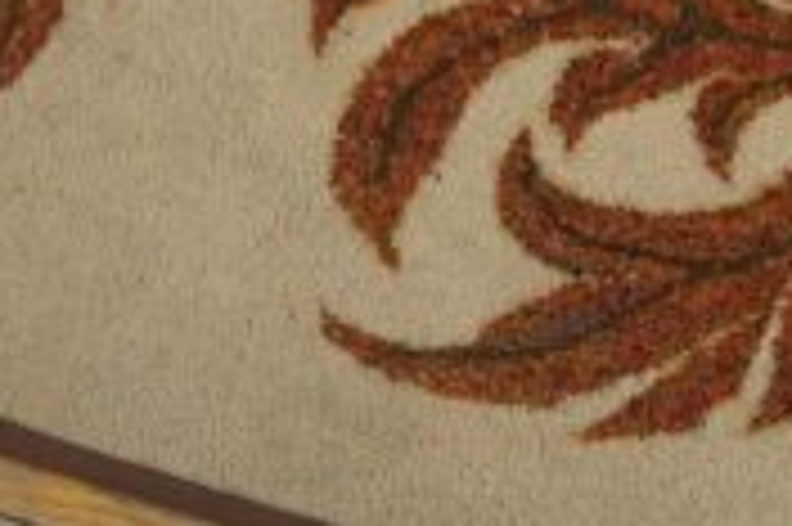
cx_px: 765
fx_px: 2022
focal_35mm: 92
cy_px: -79
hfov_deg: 21.5
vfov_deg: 14.4
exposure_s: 1/160
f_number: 4
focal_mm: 18
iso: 1600
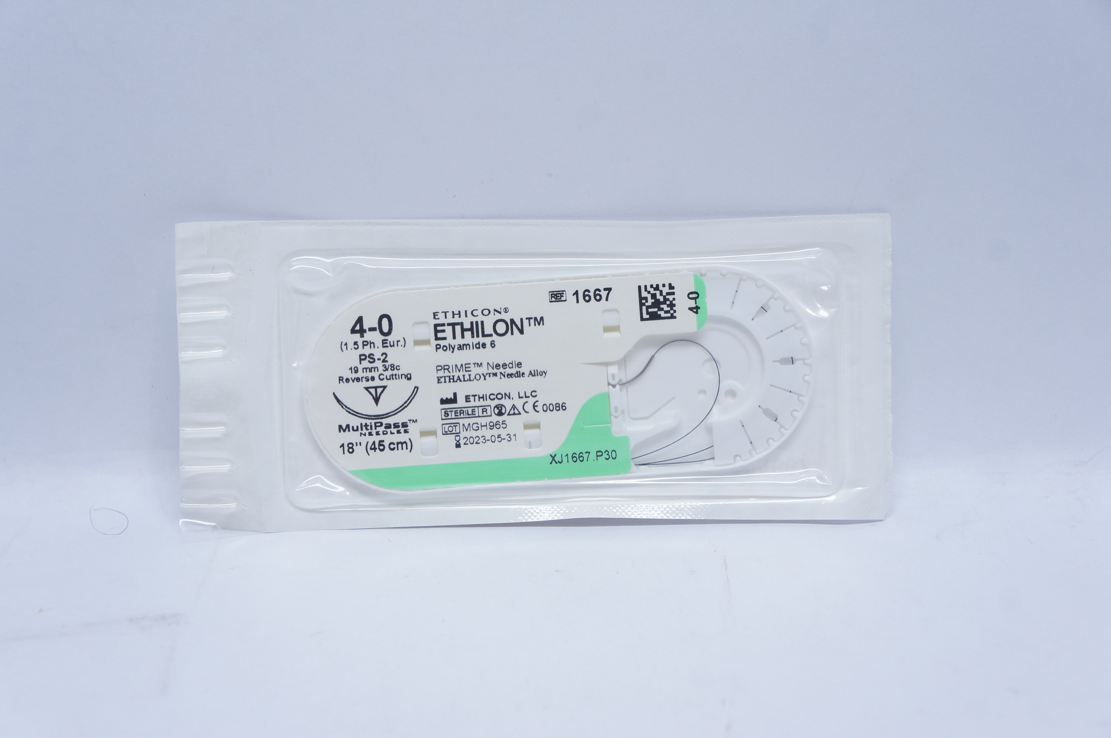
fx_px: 1526
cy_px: 369
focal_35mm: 50
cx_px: 556
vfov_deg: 27.2
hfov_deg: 40.0
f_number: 7.1
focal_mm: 33
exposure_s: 1/60
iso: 800
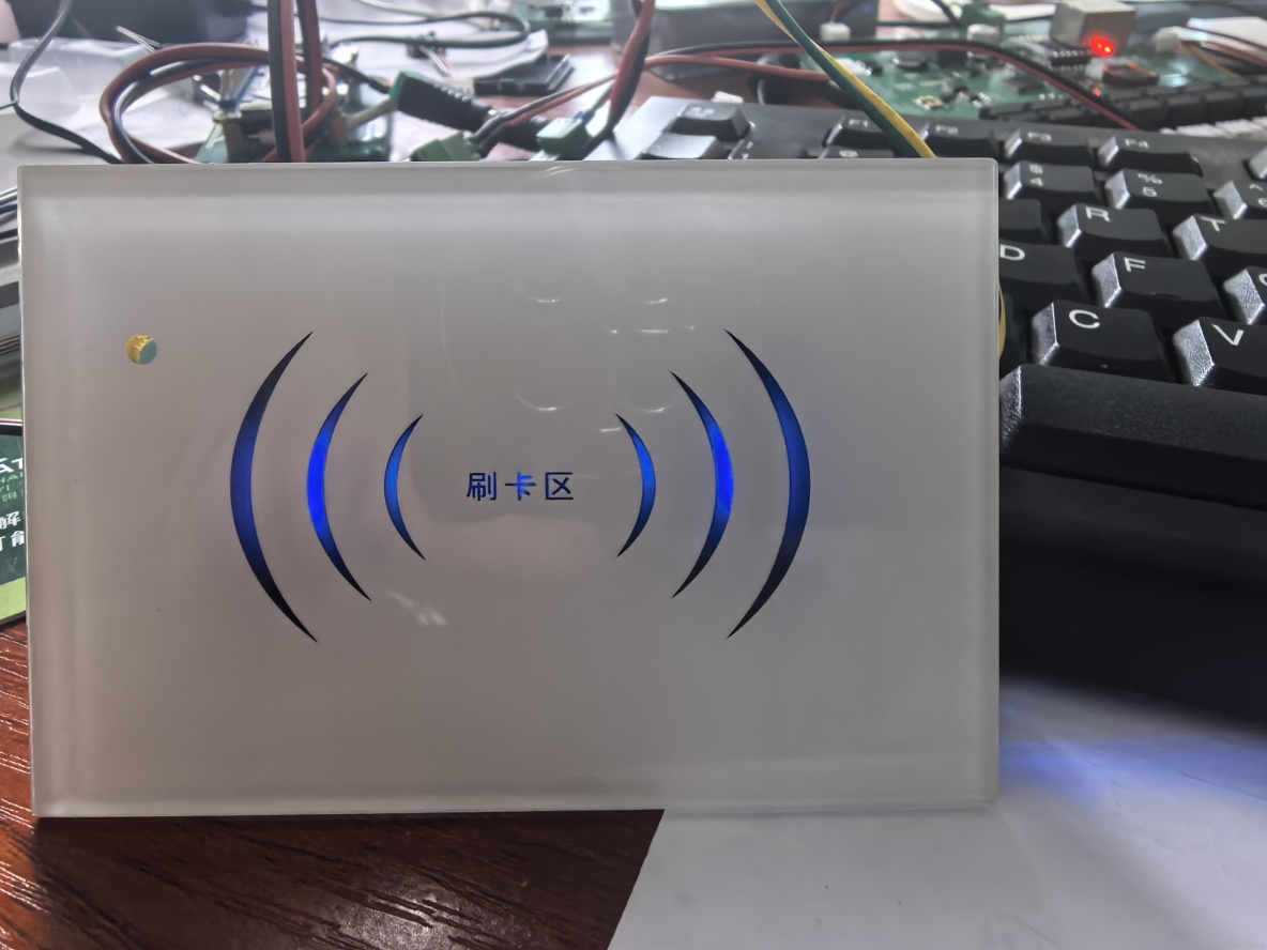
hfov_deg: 71.6
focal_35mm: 24
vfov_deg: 56.8
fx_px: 878
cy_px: 475
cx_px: 634
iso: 320
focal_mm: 1.95
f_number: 2.2
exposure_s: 1/50
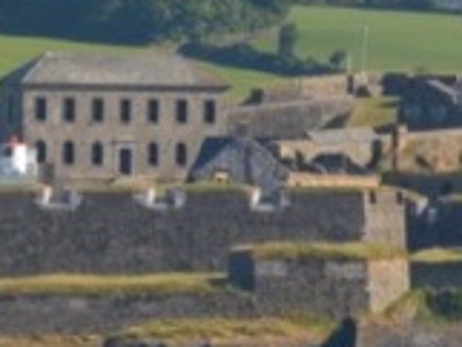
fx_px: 12850
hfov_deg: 2.1
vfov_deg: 1.5
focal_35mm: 962
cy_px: -27
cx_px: 557
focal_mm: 105
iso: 125
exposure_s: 1/250
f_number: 8
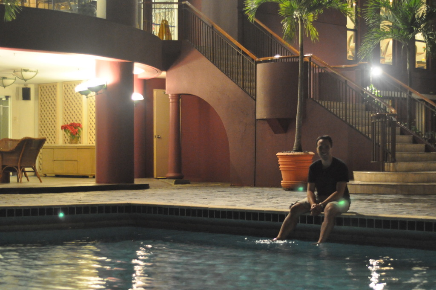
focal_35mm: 75
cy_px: 145
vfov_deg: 18.1
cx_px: 218
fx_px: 907
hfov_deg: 27.0
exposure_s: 1/25
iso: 3200
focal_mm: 50
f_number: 2.5
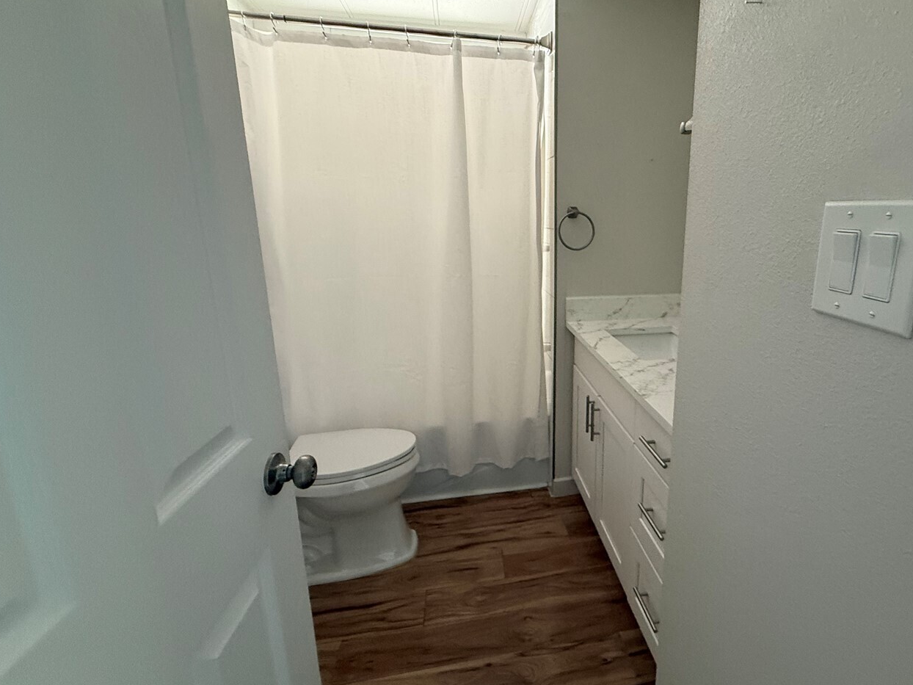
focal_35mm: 18
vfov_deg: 71.5
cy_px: 321
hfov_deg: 86.2
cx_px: 564
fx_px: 475
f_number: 2.2
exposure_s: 1/60
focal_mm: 2.22
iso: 500
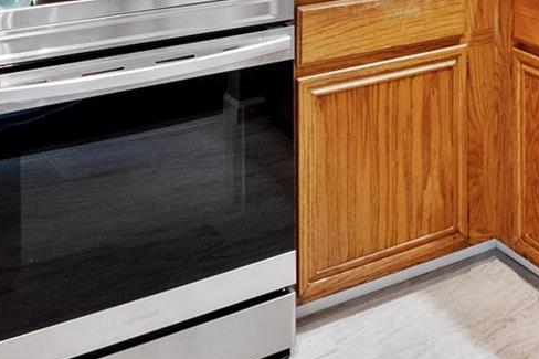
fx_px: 883
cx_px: 382
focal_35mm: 59
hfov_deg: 33.5
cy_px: -224
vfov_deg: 19.2
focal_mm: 9
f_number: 8
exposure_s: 1/3
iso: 400
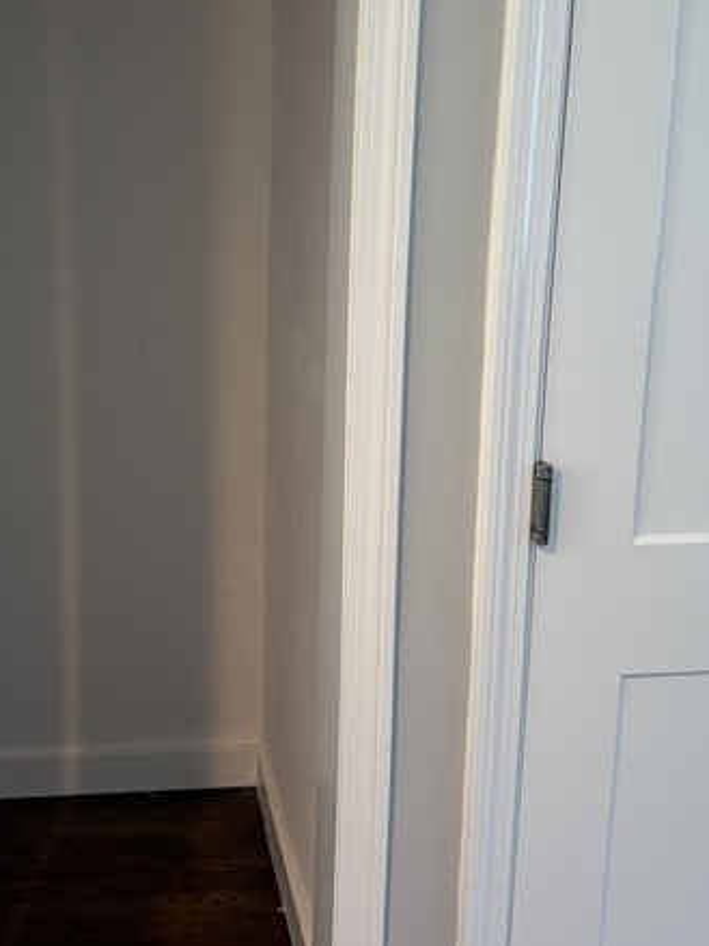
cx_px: 203
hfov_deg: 33.8
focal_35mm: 42
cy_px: 338
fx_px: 1148
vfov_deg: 44.3
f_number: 1.78
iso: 200
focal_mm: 6.76
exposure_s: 1/60
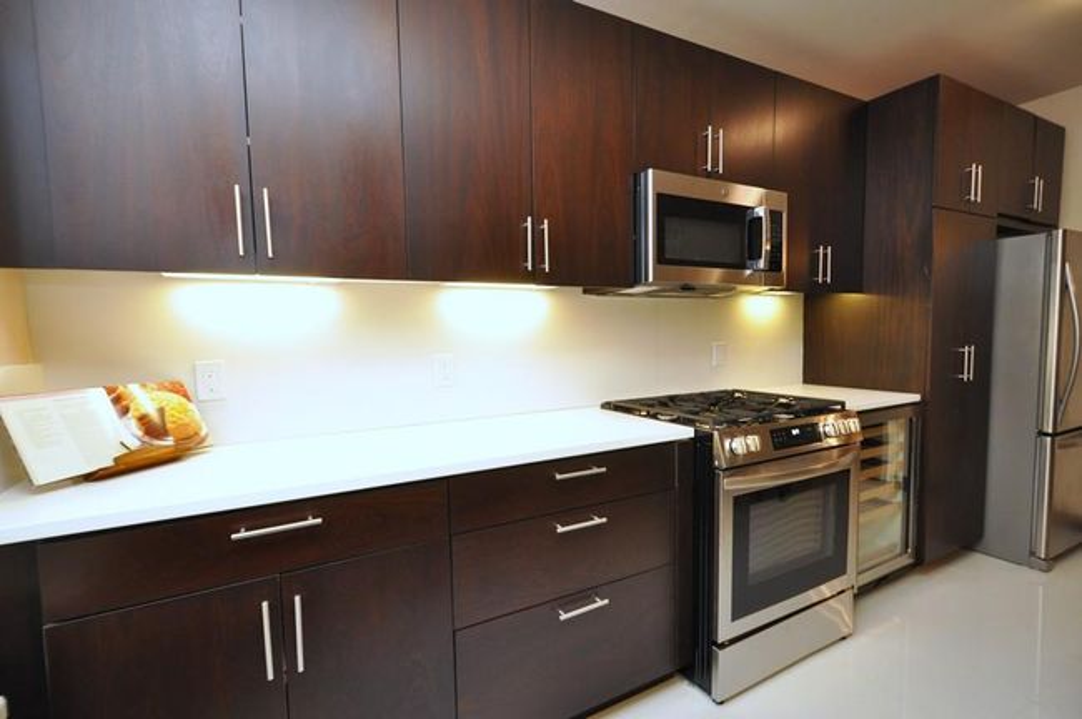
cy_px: 360
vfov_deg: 77.2
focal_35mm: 15
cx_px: 541
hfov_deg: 100.4
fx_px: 450
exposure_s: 1/60
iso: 800
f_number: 4
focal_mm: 10
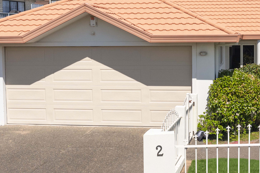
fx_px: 477
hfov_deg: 30.2
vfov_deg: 20.6
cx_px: 184
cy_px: 59
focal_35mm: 66
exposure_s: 1/2500
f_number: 8
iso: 640
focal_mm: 24
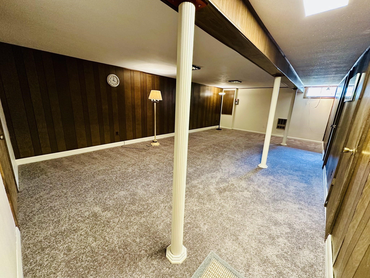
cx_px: 185
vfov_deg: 85.7
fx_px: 150
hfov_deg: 102.1
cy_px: 139
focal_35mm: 14
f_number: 2.2
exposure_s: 1/60
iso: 500
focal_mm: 2.22
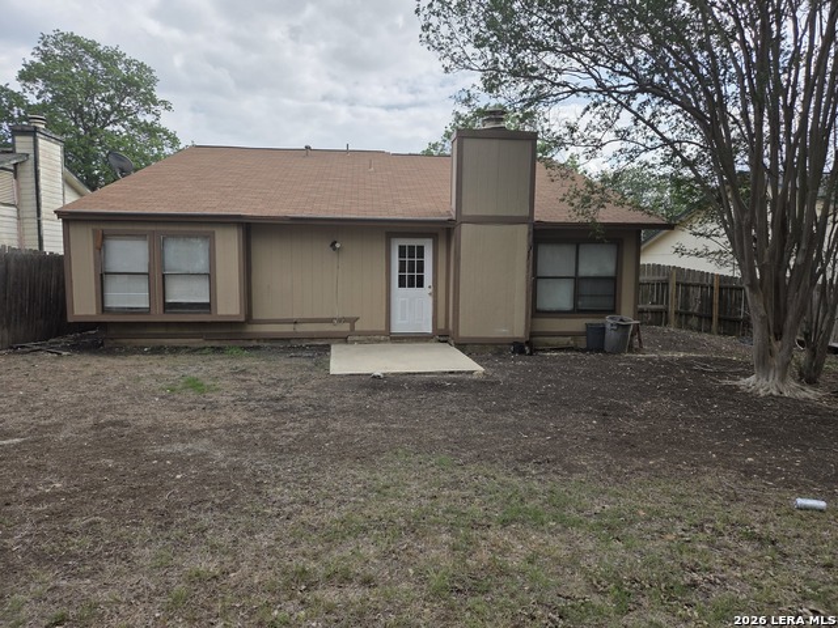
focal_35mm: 23
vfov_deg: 58.9
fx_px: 557
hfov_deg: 73.9
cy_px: 314
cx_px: 419
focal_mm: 5.4
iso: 80
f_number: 1.8
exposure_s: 1/2782
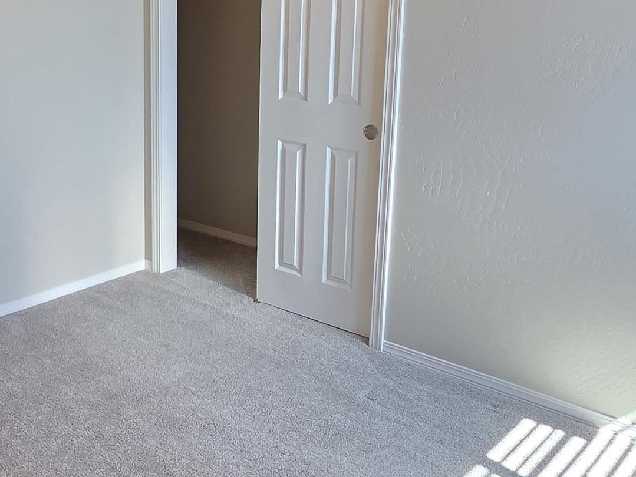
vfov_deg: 38.3
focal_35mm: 37
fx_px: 680
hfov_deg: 47.0
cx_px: 112
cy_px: 165
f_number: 2.2
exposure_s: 1/120
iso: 160
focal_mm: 2.2
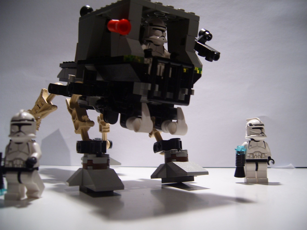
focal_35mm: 37
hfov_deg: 50.1
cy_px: 115
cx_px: 154
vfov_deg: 38.7
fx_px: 328
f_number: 2.9
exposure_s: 1/45
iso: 63
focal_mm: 6.2
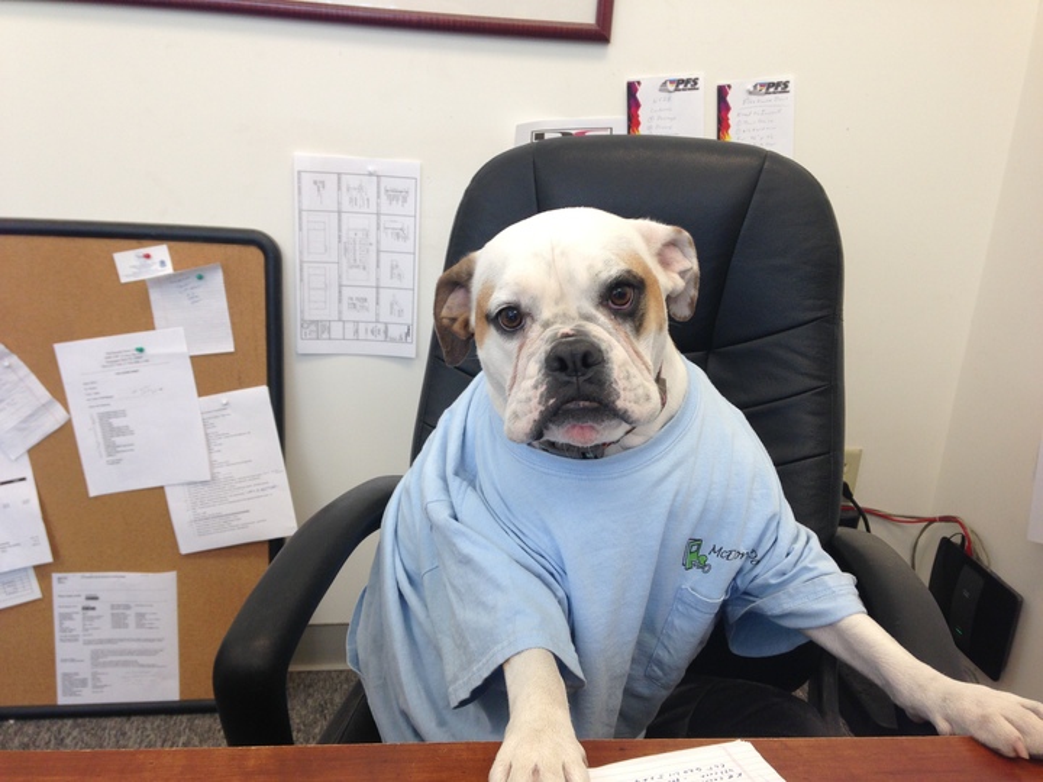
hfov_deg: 55.4
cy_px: 391
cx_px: 522
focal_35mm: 33
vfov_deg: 42.9
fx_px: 994
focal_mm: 4.12
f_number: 2.4
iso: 64
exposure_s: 1/60
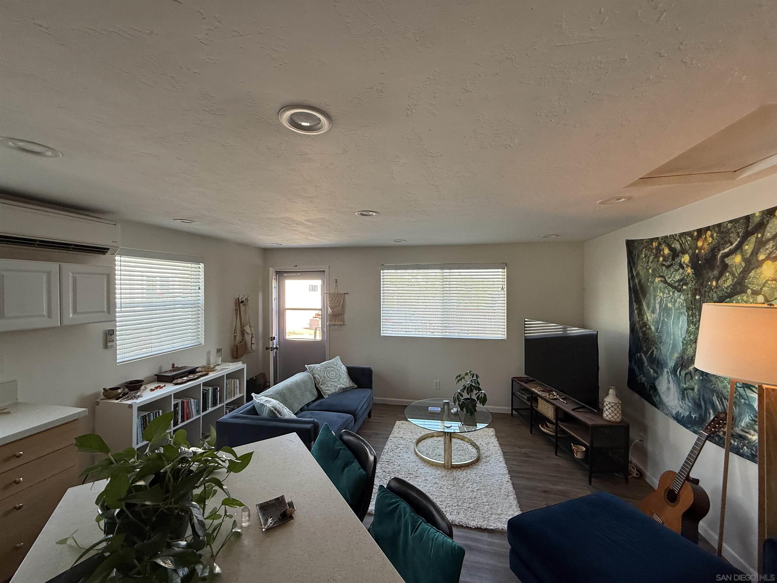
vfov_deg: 85.7
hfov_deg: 102.1
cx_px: 388
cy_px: 292
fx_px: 314
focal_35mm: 14
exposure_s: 1/99
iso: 100
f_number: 2.2
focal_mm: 2.22
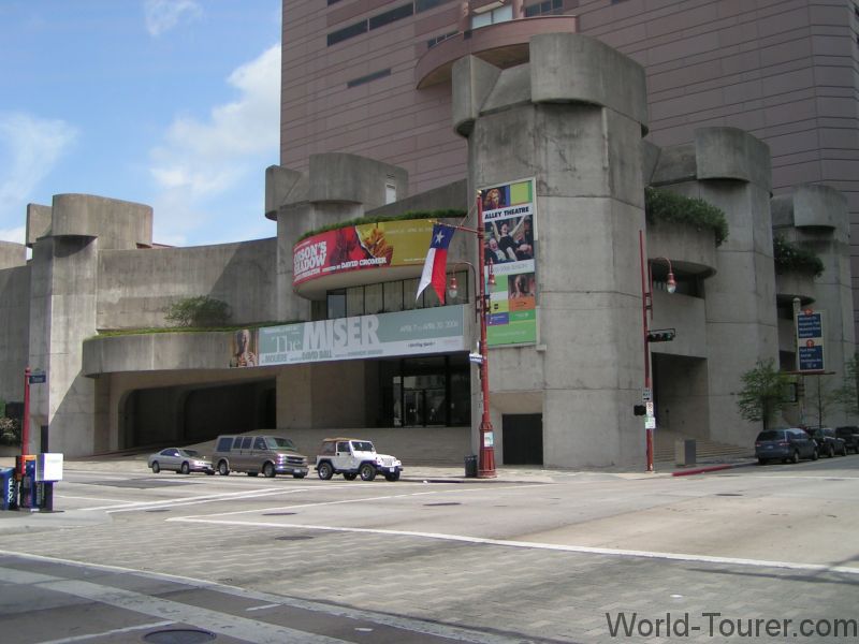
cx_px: 430
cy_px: 322
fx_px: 943
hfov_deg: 49.0
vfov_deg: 37.7
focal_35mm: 38
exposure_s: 1/1000
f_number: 3.2
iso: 50
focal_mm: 5.8
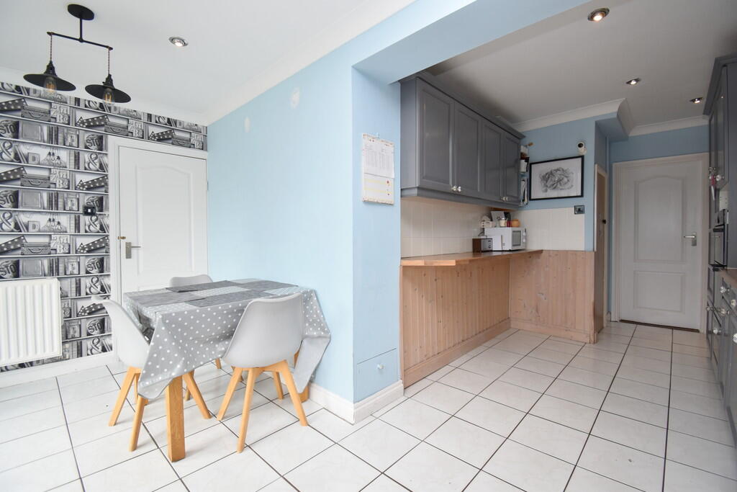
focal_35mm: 15
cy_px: 246
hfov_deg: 100.4
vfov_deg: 77.3
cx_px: 368
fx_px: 307
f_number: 5
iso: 500
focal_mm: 10
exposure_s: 1/200
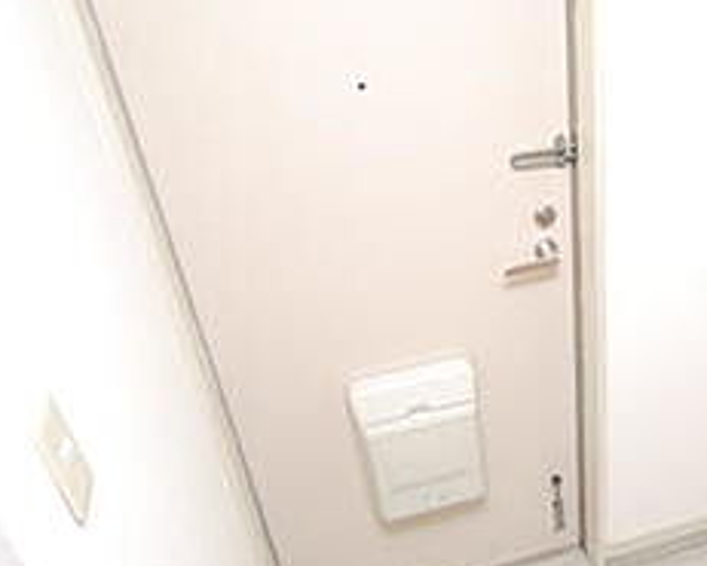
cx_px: 563
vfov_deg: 38.2
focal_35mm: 39
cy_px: 309
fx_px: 816
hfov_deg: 44.6
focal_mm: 10
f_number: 4
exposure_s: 1/60
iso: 200
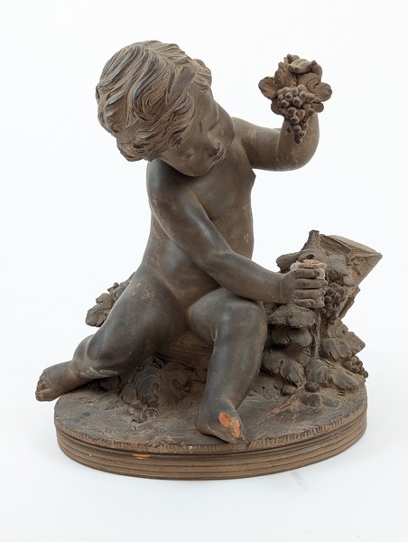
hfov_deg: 30.3
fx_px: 752
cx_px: 204
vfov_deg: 39.6
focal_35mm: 48
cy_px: 271
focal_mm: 6.81
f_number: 1.85
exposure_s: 1/99.9
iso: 86
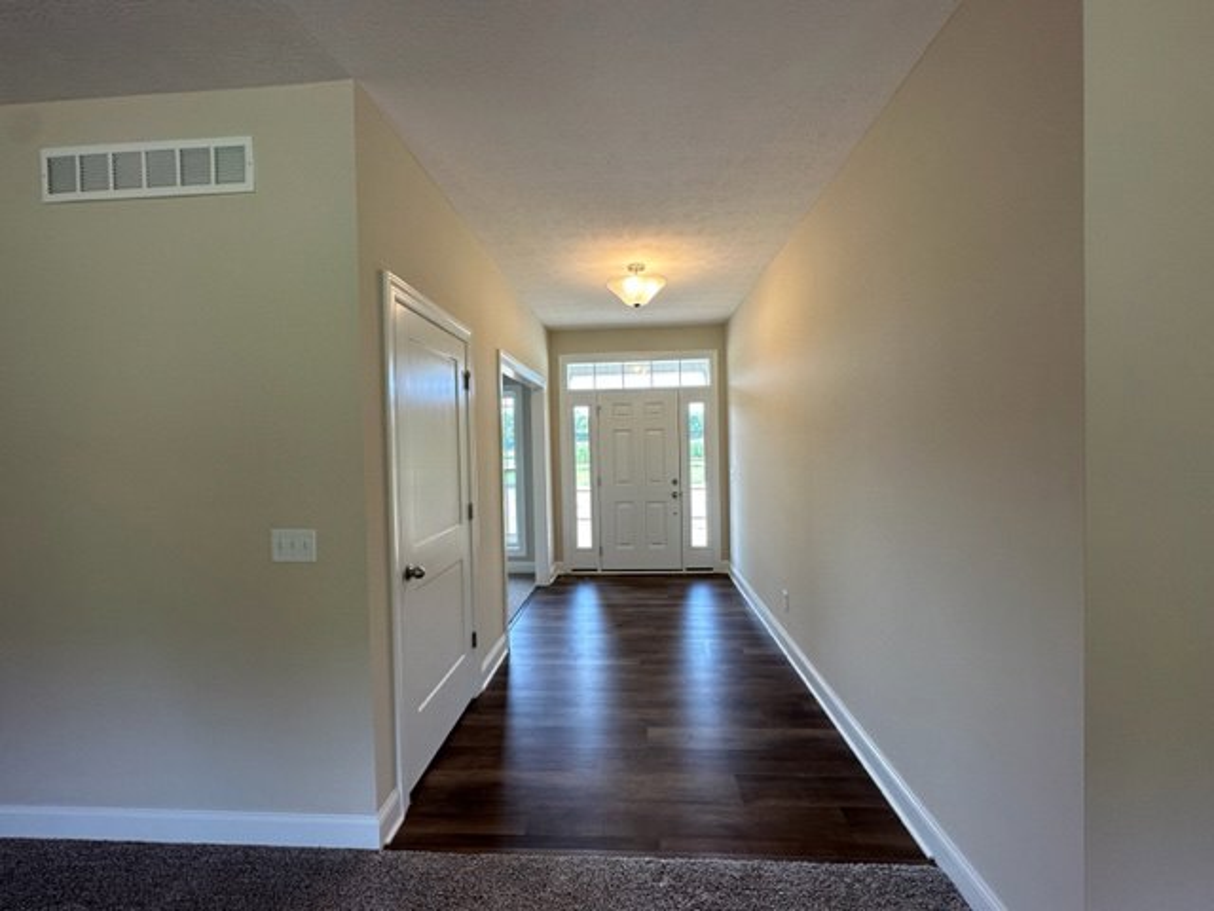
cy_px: 456
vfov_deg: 85.7
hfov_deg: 102.1
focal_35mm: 14
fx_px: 491
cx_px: 607
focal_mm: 2.22
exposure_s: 1/120
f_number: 2.2
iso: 100
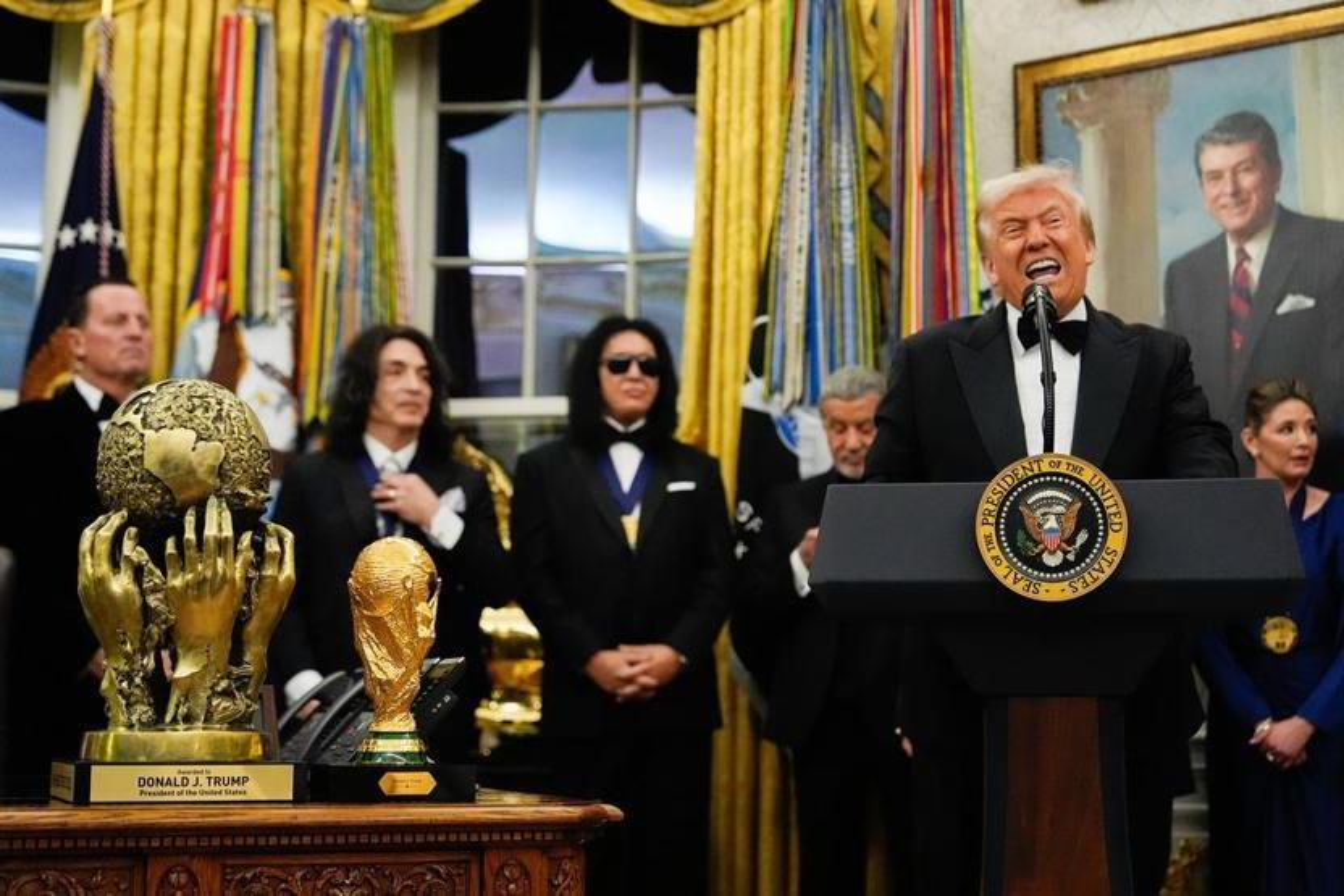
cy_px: 448
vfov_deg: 27.0
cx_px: 672
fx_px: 1867
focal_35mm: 50
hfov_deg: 39.6
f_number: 2.8
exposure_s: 1/320
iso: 5000
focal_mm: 50
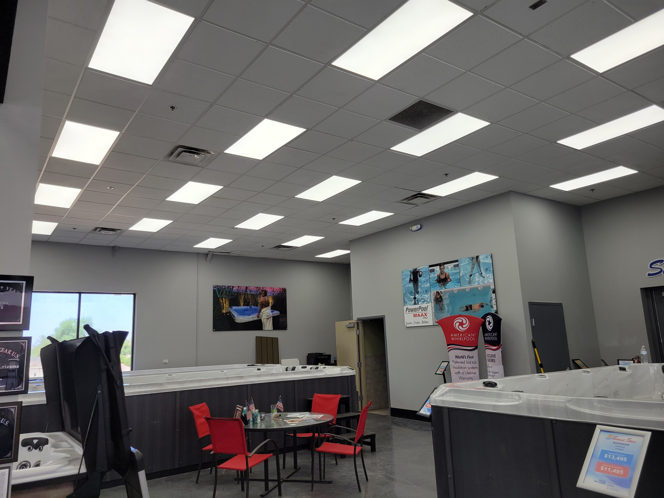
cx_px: 332
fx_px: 499
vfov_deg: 53.1
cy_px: 249
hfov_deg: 67.3
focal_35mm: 26
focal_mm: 5.4
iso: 40
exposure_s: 1/144
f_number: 1.8
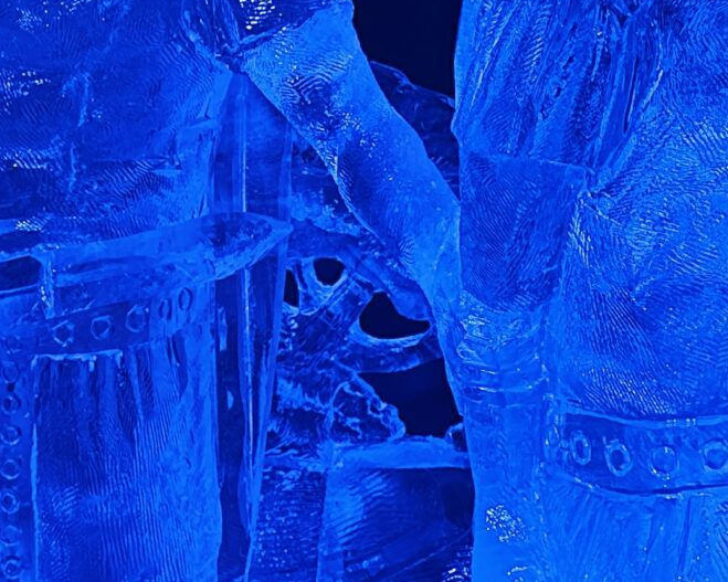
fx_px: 1960
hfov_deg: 20.9
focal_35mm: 91
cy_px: -100
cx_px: 504
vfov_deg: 16.3
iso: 1000
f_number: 1.78
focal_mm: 6.86
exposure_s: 1/46
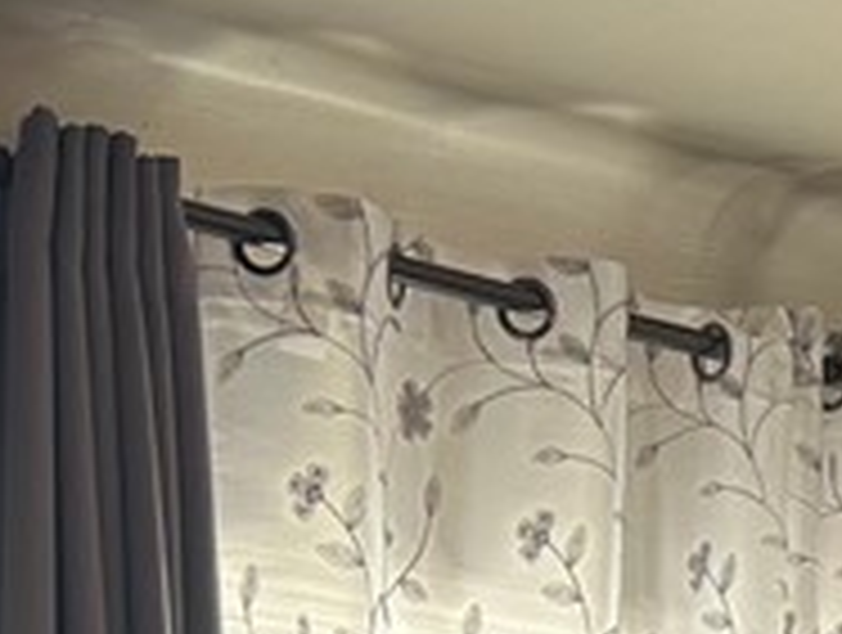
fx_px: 3461
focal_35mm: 142
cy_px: 1668
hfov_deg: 12.3
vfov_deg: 9.1
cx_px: 1689
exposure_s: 1/120
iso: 50
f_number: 1.5
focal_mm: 5.7
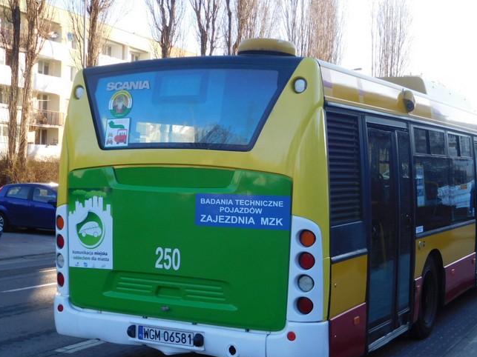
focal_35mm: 56
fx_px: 772
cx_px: 254
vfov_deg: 26.1
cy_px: 173
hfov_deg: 34.3
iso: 125
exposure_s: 1/200
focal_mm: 7.1
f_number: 3.9
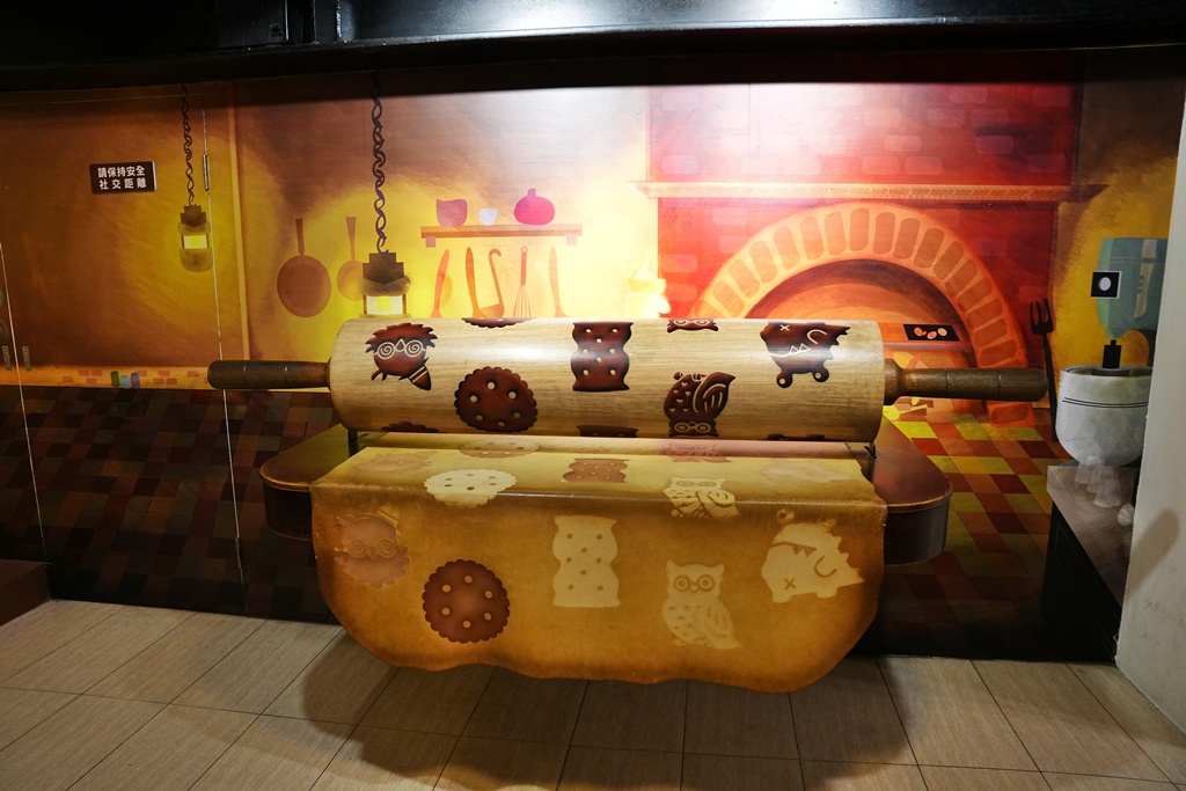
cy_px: 396
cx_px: 593
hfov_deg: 73.7
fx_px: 791
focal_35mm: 24
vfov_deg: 53.1
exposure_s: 1/60
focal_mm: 24
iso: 2000
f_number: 5
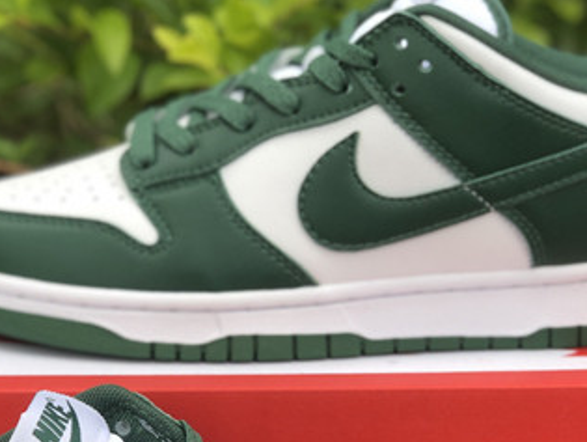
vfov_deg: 12.1
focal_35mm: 122
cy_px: 413
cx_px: 248
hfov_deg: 16.1
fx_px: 2071
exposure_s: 1/120
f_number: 2.4
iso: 20
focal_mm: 6
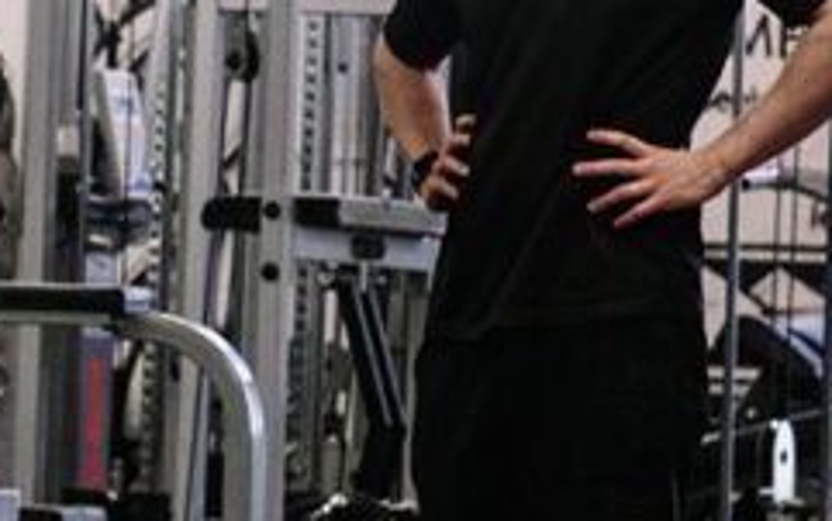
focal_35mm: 364
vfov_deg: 3.6
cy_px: 267
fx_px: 8259
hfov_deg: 5.7
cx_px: -601
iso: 3200
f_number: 4
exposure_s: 1/500
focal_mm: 56
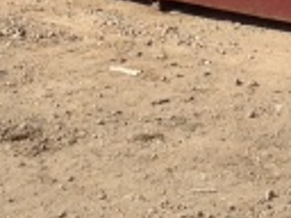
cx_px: 336
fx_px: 2354
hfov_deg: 7.0
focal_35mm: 280
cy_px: -347
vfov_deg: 5.1
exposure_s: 1/1842
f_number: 2.4
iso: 64
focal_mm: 4.28
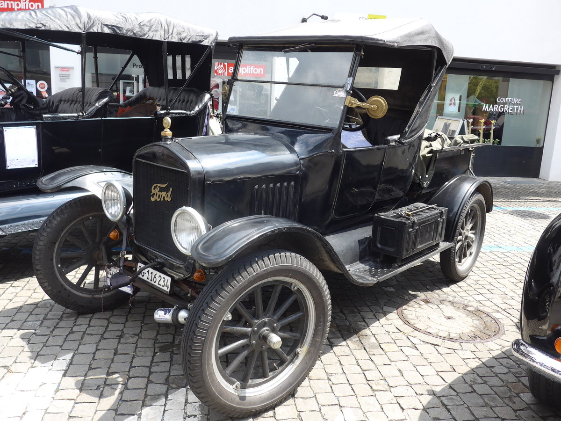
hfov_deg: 61.7
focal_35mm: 29
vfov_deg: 48.2
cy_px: 210
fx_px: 470
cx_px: 280
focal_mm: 6
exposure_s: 1/400
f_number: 2.8
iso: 80
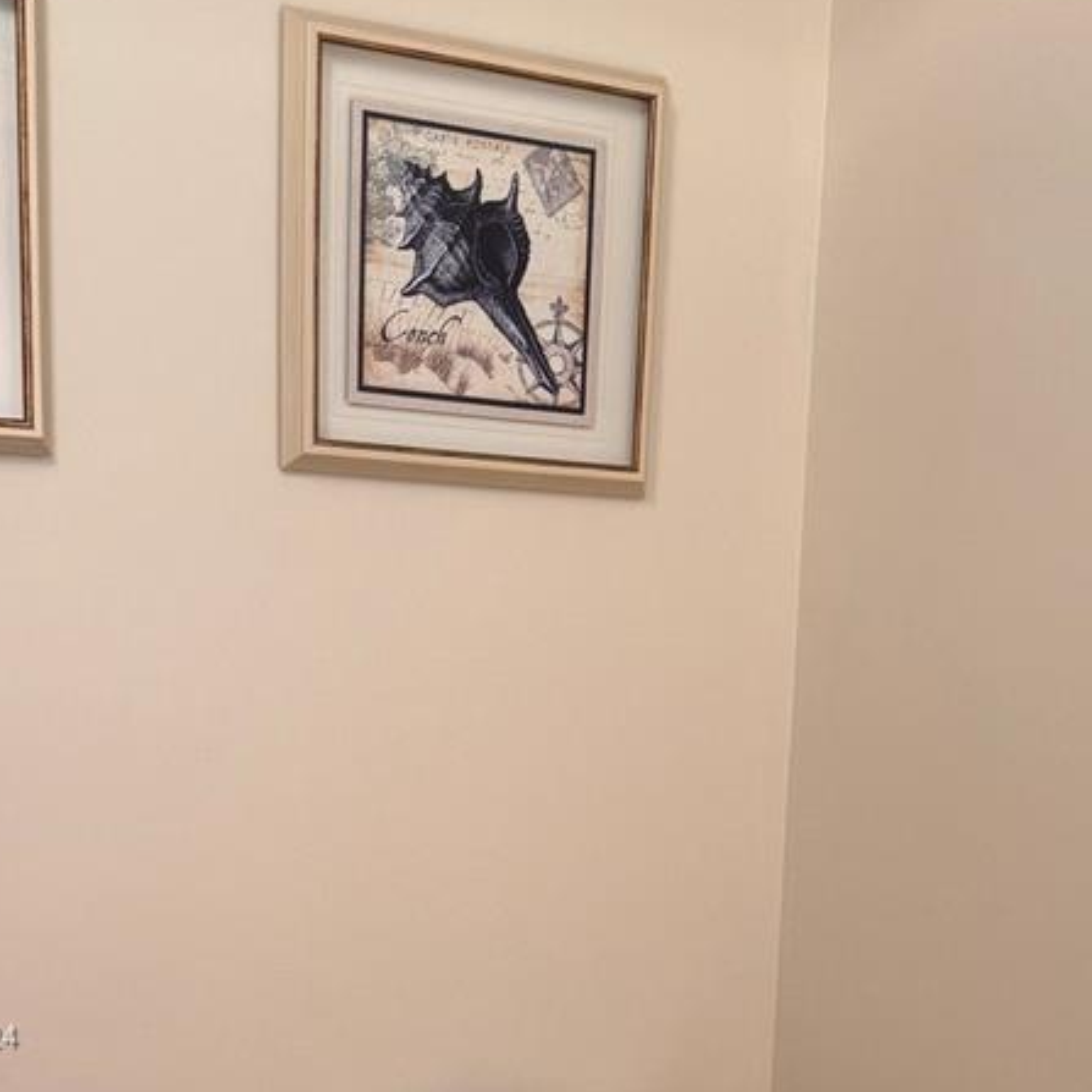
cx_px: 669
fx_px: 2034
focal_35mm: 57
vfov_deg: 28.6
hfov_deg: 29.9
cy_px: 1038
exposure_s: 1/60
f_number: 1.78
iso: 125
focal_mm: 6.86
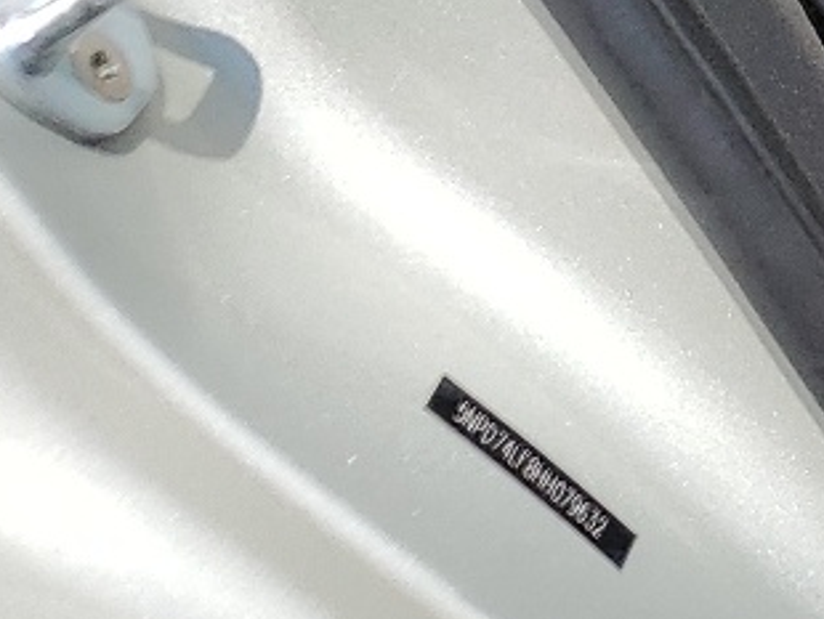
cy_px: -765
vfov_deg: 10.0
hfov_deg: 12.6
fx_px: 3192
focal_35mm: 134
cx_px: 1752
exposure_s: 1/2000
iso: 50
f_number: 1.5
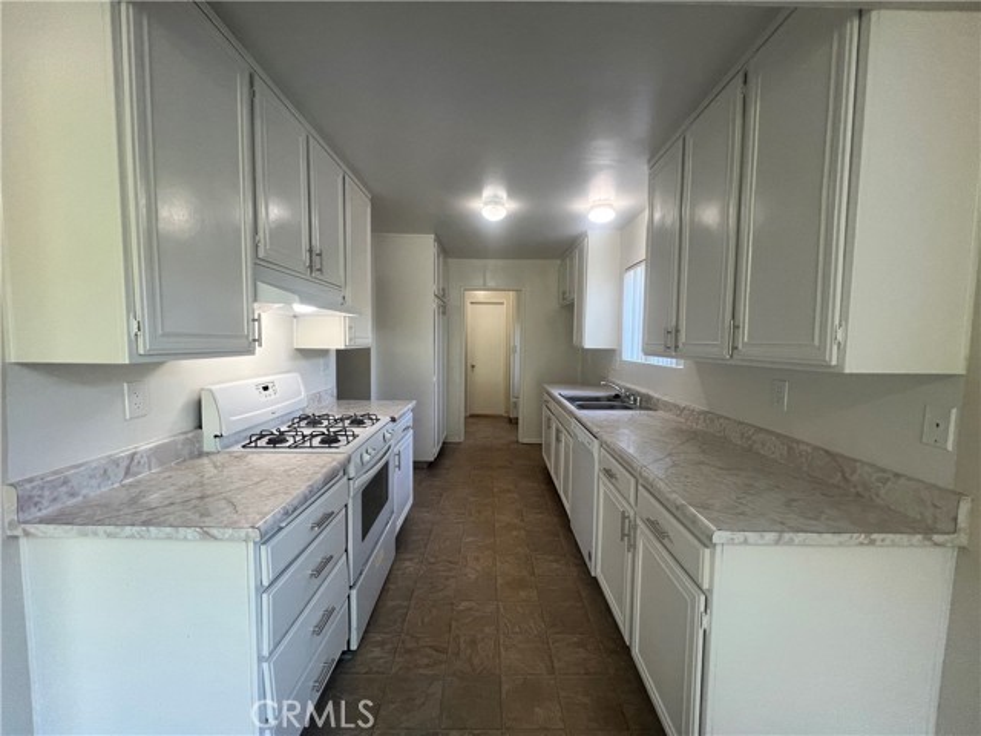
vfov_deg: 89.9
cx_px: 490
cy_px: 368
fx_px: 368
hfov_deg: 106.2
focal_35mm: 13
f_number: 1.8
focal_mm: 1.57
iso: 125
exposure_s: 1/120
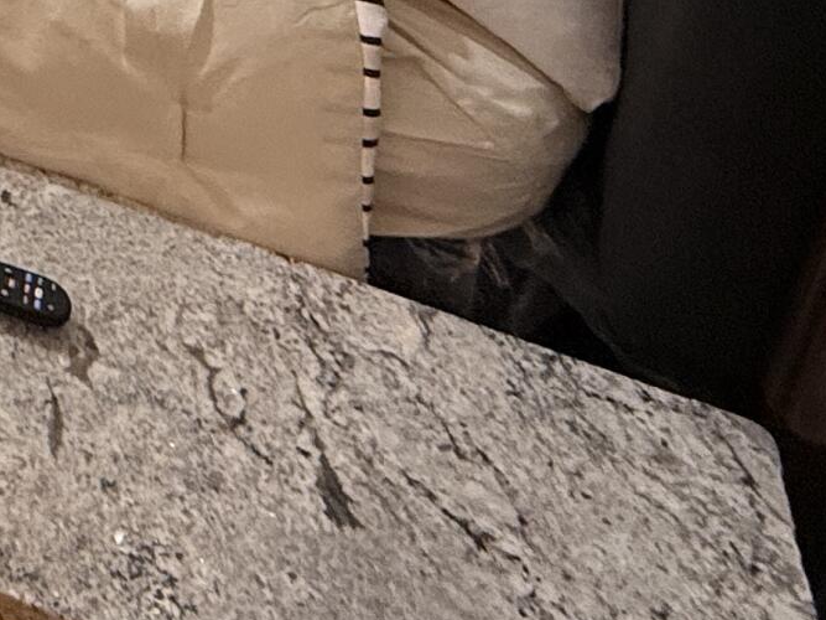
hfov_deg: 21.0
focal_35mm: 63
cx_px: -660
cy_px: -471
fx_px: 1503
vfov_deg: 18.6
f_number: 2.2
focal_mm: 2.22
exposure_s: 1/60
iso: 160
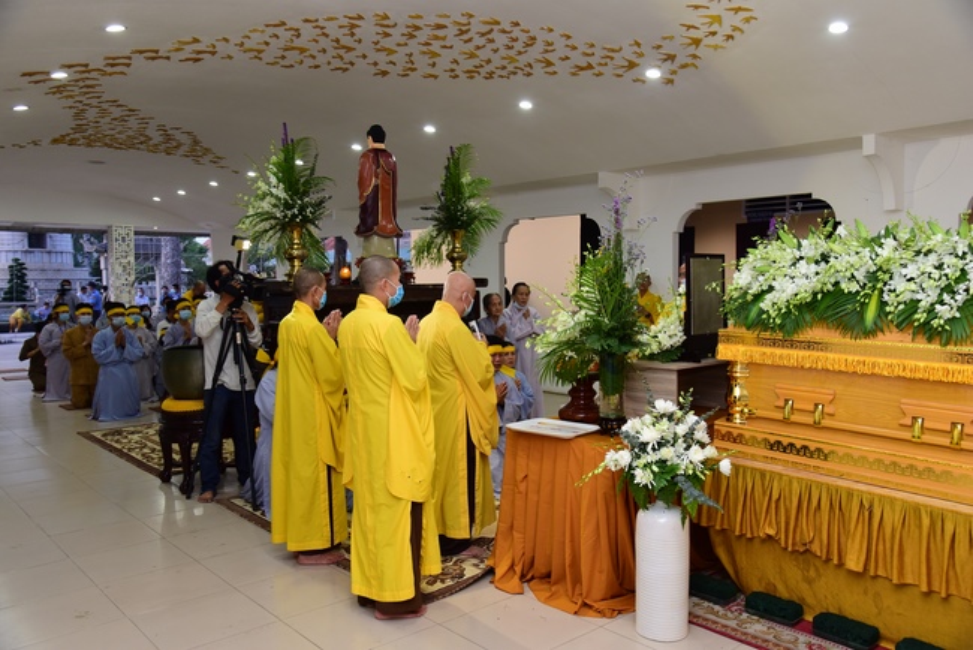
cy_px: 325
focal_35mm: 30
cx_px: 486
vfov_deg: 43.6
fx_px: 811
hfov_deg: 61.9
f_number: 5.6
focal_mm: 30
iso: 1250
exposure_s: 1/50
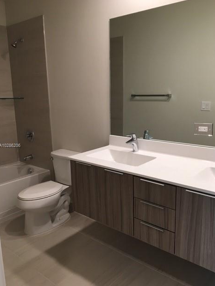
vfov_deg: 60.0
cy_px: 146
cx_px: 109
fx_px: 249
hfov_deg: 46.8
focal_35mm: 30
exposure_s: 1/30
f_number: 2.2
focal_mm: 4.15
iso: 64
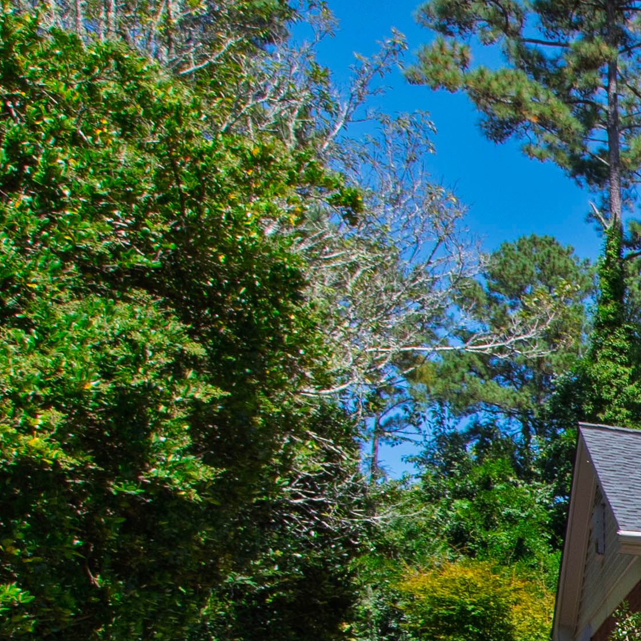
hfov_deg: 19.1
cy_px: 719
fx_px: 1341
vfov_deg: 24.9
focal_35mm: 64
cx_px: 1206
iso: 160
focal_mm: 10
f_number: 8
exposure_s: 1/200
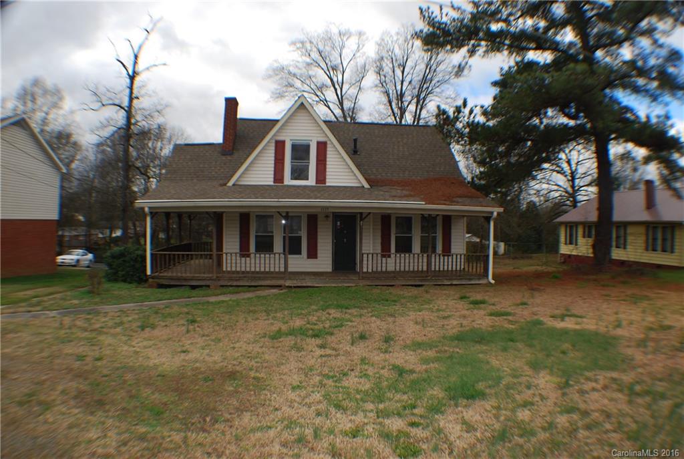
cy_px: 230
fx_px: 914
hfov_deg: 41.0
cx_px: 342
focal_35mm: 48
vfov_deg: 28.2
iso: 100
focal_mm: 32
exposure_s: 1/160
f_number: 6.3
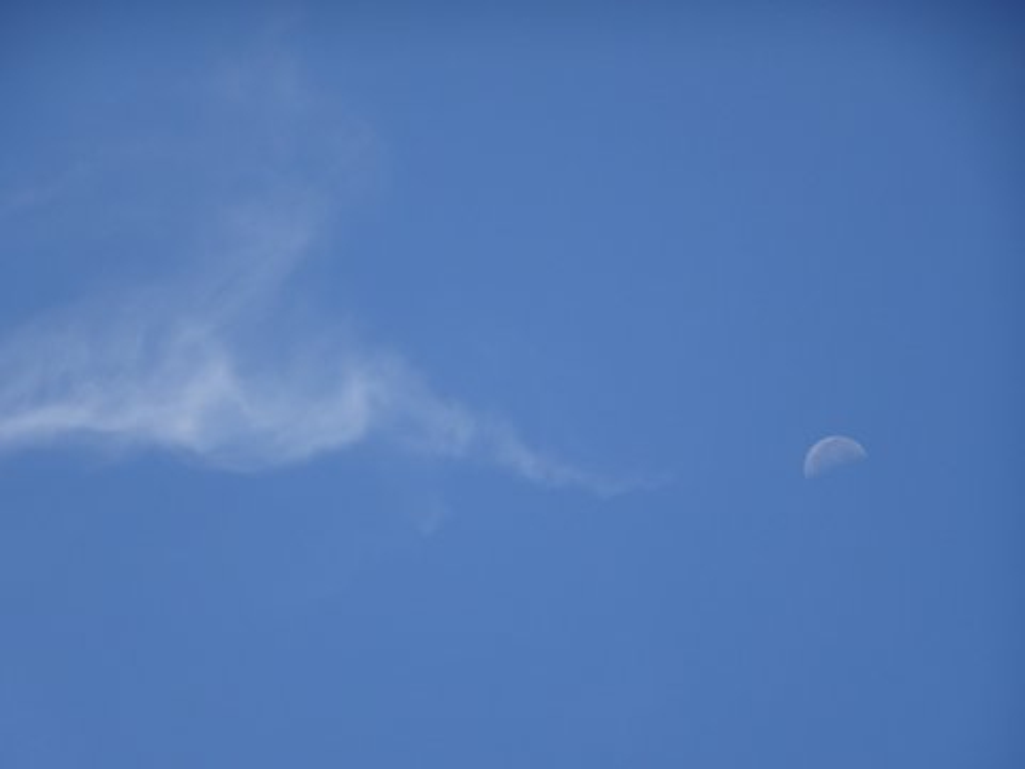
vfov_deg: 6.4
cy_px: 384
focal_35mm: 232
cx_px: 512
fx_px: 6870
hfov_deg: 8.5
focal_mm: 39.66
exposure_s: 1/320
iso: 80
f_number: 6.3
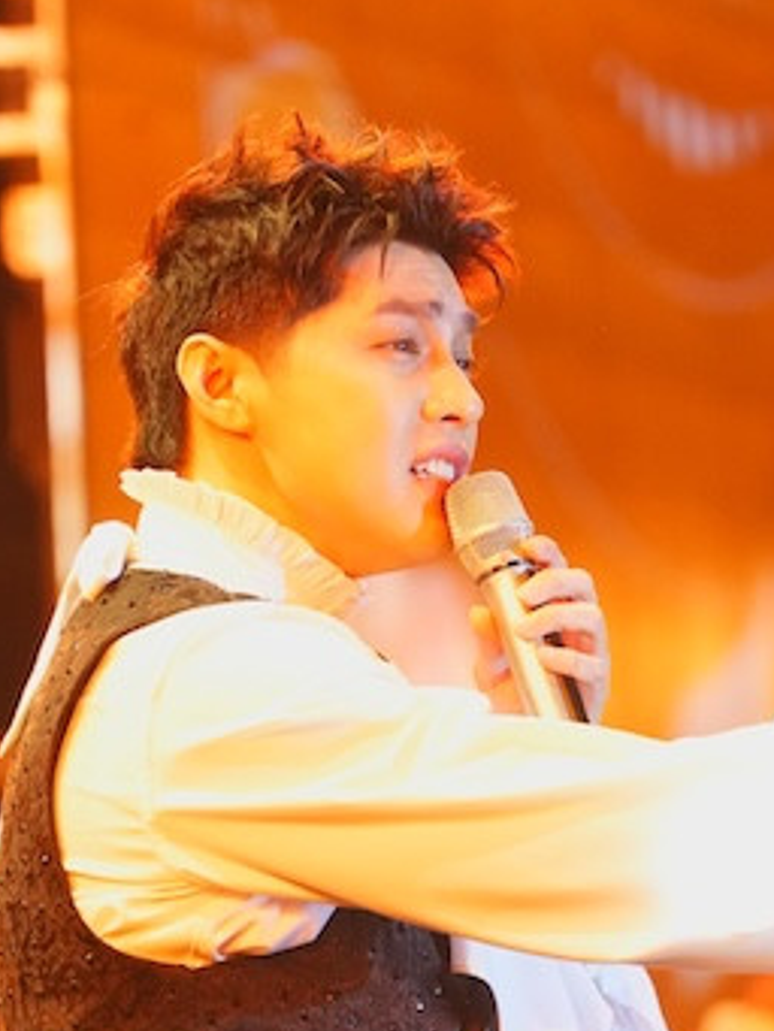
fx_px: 21094
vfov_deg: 2.8
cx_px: 435
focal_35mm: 708
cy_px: 912
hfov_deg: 2.1
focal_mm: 267
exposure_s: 1/250
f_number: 4
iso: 2500
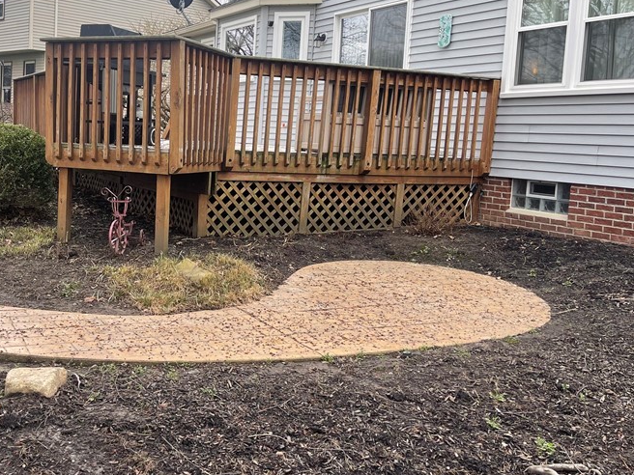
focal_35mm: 39
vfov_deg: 36.7
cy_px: 188
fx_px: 714
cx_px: 189
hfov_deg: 46.8
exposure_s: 1/307
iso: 32
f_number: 1.6
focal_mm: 5.1
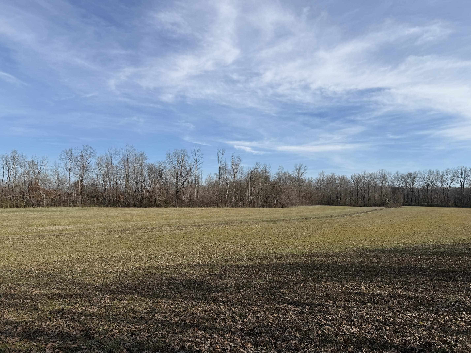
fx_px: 327
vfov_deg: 56.8
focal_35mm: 24
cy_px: 176
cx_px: 236
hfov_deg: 71.6
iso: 80
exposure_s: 1/7353
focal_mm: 6.76
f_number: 1.78
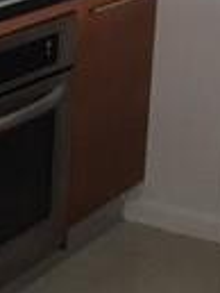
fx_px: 1218
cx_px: 52
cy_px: 114
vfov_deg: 13.7
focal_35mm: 144
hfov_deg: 10.3
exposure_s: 1/30
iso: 160
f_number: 2.2
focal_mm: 4.15
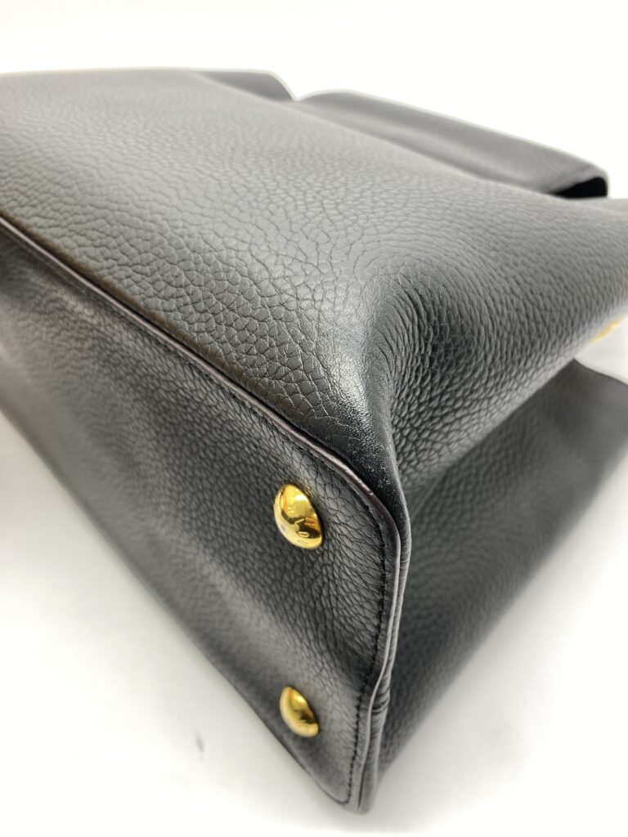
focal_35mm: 25
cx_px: 314
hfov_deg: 54.9
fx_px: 605
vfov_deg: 69.4
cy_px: 418
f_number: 1.8
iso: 64
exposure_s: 1/100
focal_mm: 4.25
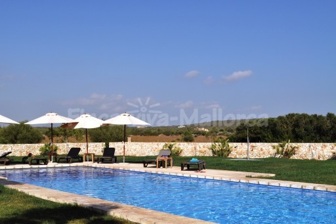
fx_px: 448
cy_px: 112
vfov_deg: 28.1
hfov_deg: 41.1
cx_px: 168
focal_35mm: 48
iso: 200
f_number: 8
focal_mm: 32
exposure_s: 1/1250
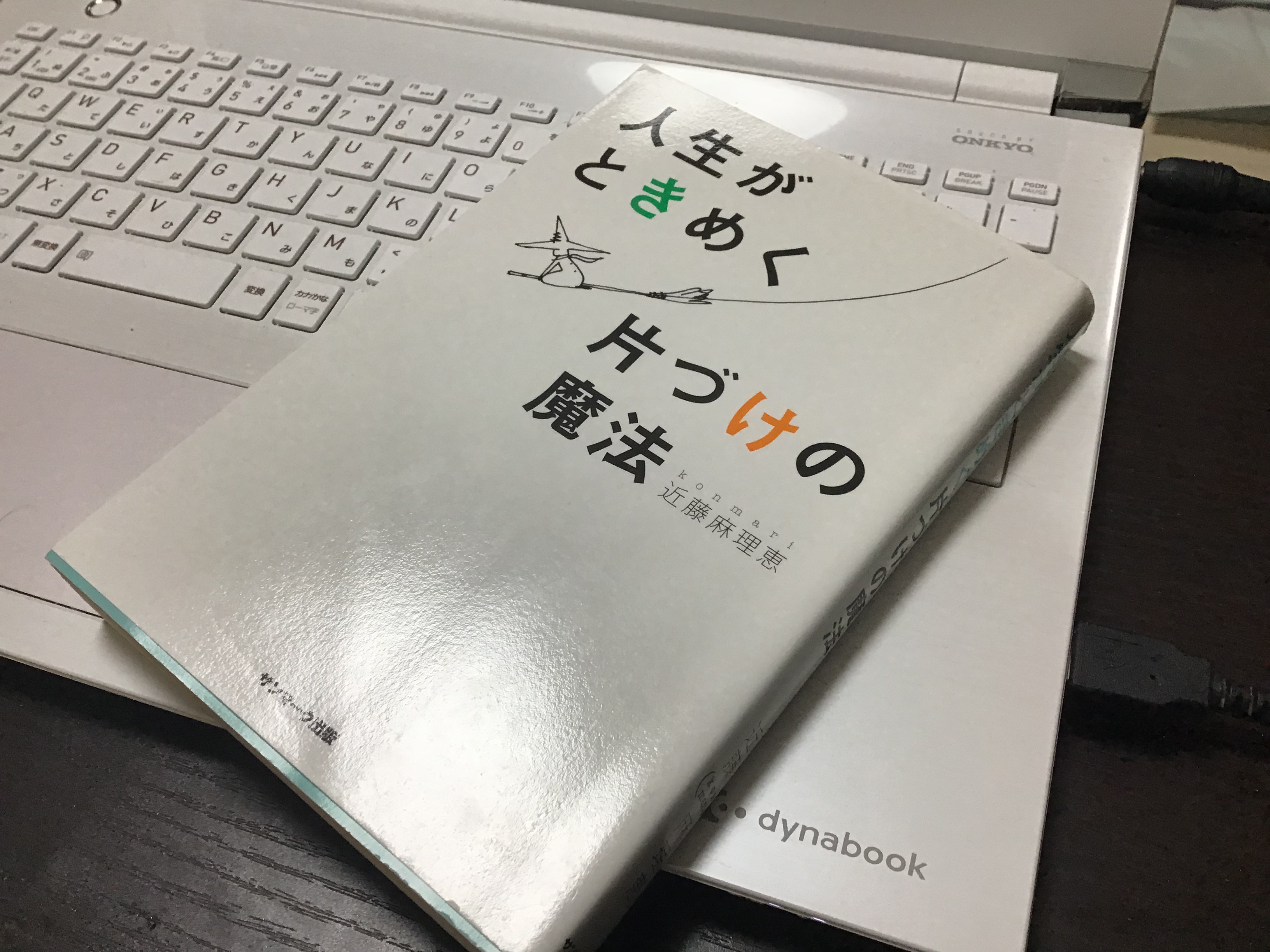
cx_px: 635
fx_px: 1137
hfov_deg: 58.4
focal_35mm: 31
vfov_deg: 45.4
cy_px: 476
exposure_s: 1/30
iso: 32
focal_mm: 3.3
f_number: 2.4
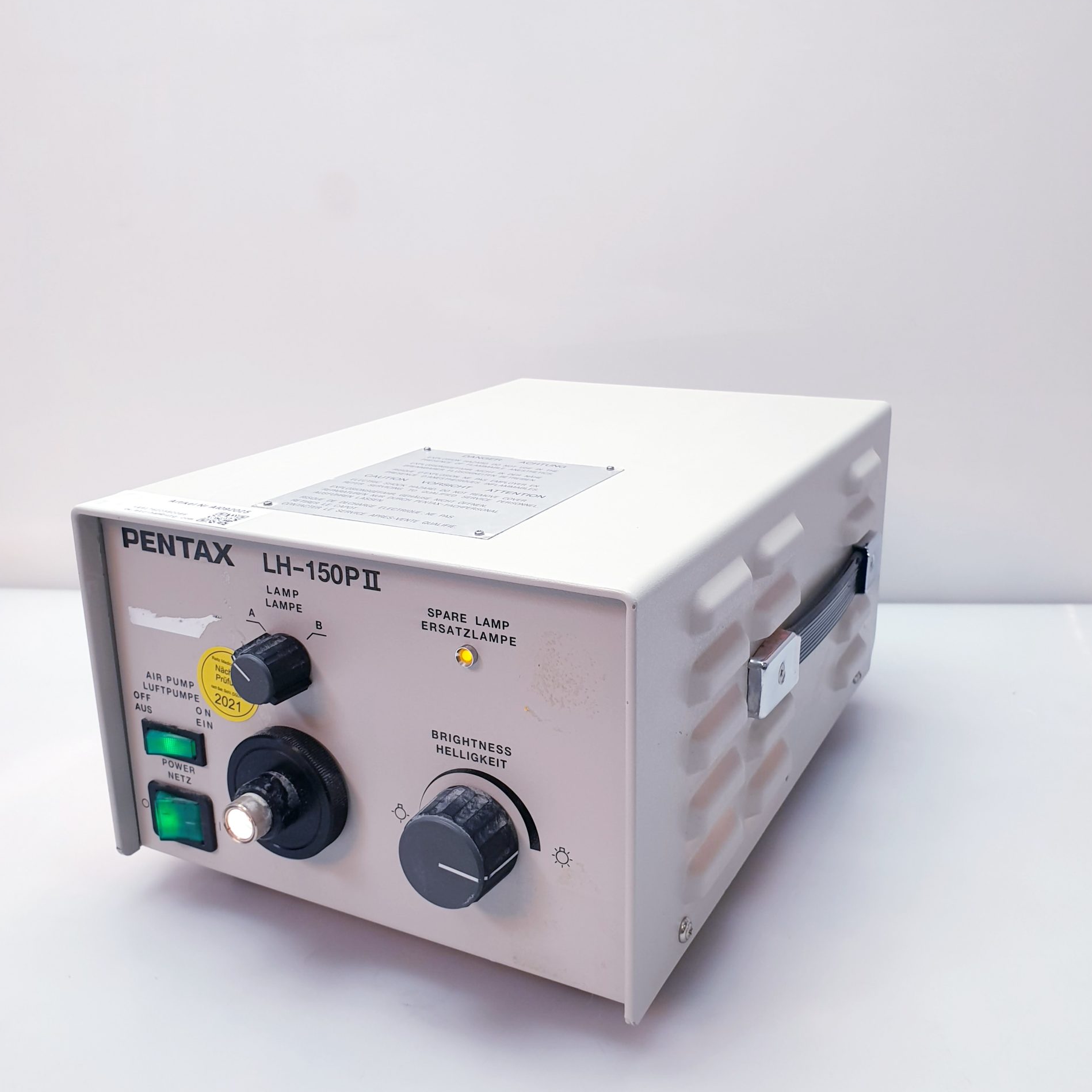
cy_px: 536
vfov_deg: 52.5
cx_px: 548
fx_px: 1106
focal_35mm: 31
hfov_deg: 52.5
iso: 100
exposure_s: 1/50
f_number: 2.4
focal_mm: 4.3
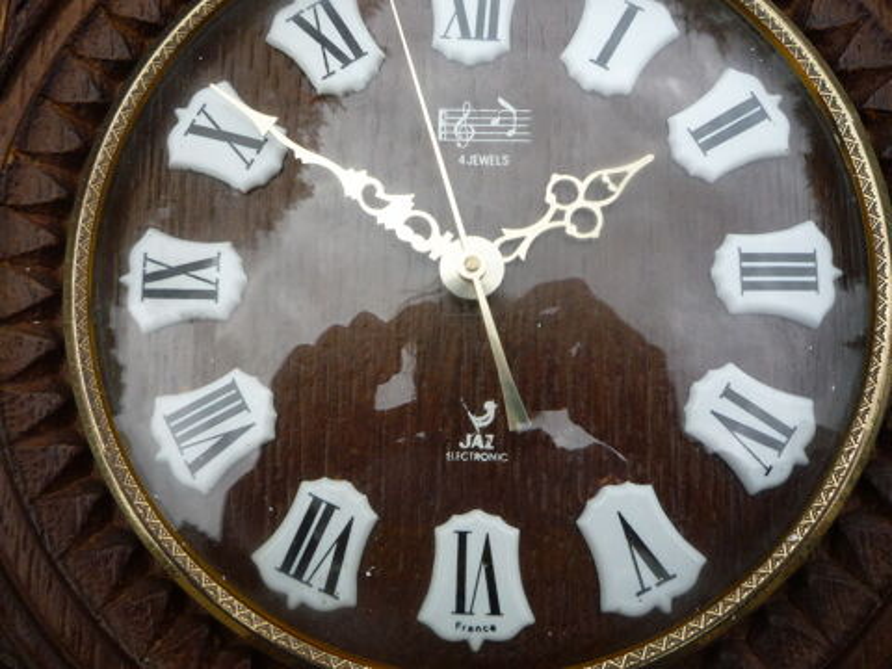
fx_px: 773
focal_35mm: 30
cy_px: 334
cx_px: 446
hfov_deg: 60.0
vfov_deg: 46.8
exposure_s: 1/320
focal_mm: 5.2
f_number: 4
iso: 100
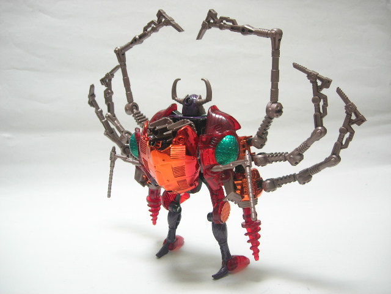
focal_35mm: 38
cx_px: 196
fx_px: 429
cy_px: 147
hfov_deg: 49.0
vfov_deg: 37.7
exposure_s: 1/4
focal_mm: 7.8
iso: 70
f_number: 2.8
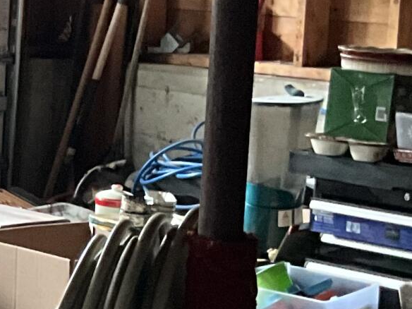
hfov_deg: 12.1
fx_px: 1773
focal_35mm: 149
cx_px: -346
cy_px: 182
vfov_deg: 10.0
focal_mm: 3
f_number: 1.8
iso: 320
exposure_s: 1/51
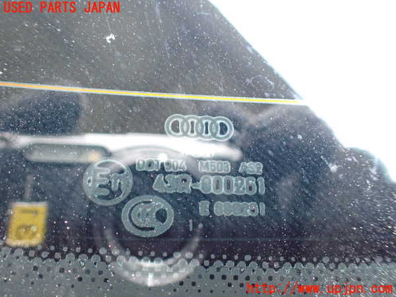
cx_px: 198
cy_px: 148
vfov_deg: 46.8
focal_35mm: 30
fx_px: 343
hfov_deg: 60.0
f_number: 2.3
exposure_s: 1/80
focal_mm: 5.4
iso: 800
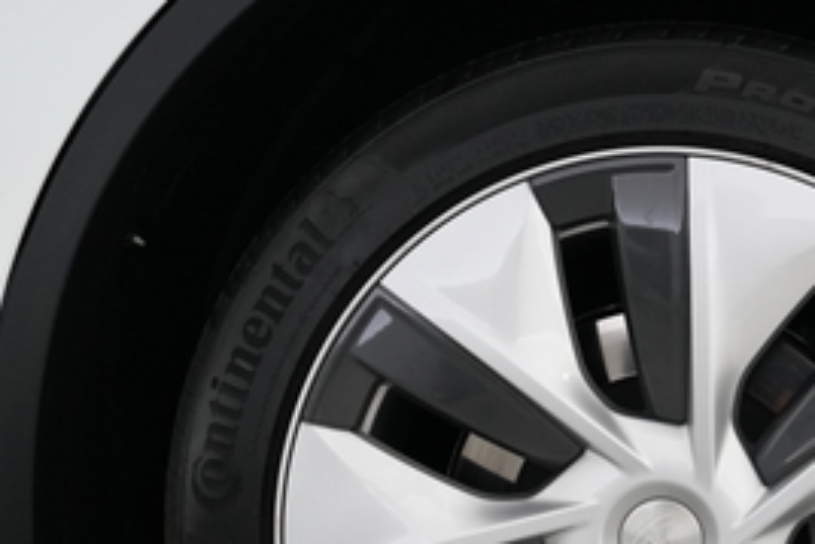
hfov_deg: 31.4
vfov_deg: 21.1
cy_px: 559
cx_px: 666
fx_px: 1404
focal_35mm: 62
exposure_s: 1/160
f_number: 2.8
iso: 2000
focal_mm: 26
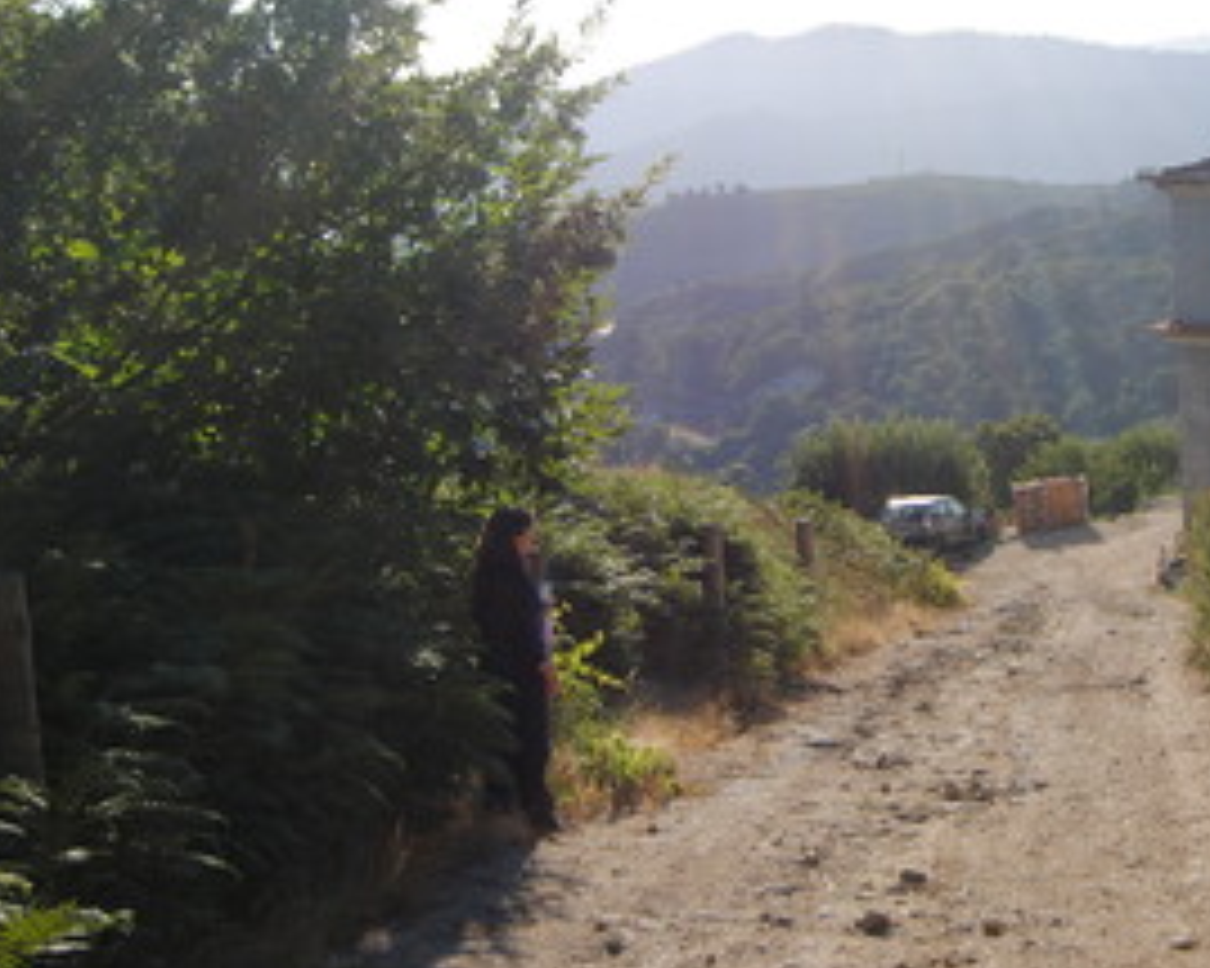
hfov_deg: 28.8
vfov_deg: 24.0
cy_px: 268
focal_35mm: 63
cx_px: 1093
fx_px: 2255
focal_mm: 24
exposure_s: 1/250
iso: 100
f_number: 8
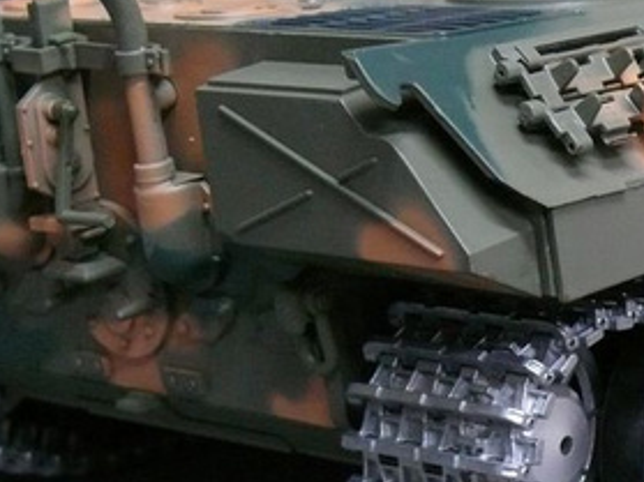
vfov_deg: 9.6
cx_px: 482
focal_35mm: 155
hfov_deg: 12.7
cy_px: 263
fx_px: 2882
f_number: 3.2
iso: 400
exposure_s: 1/13
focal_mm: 14.6
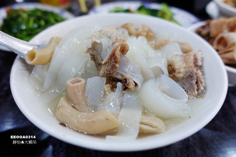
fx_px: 157
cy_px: 78
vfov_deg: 53.1
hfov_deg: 73.8
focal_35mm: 24
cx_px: 118
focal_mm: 8.8
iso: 200
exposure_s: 1/30
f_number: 1.8
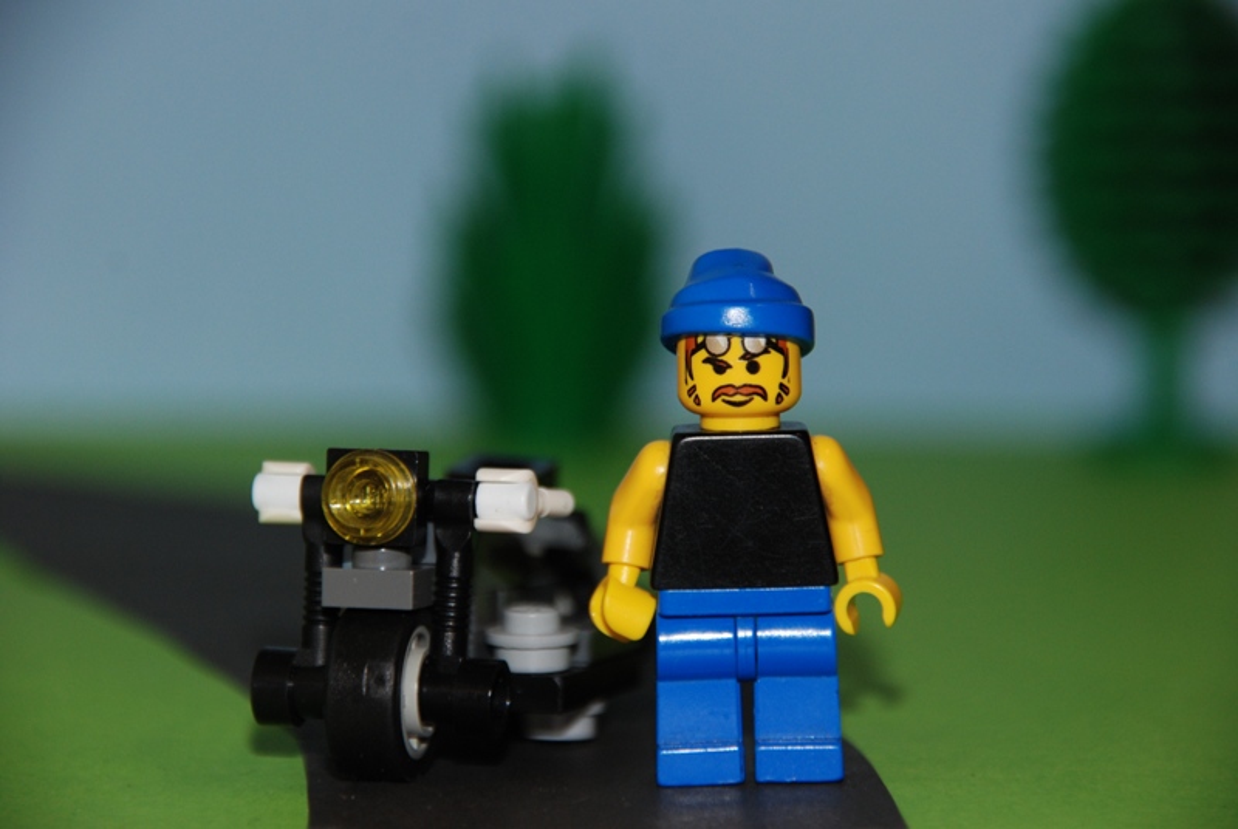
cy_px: 414
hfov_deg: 6.9
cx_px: 619
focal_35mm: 300
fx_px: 10332
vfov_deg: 4.6
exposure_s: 1/60
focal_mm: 200
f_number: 6.3
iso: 400
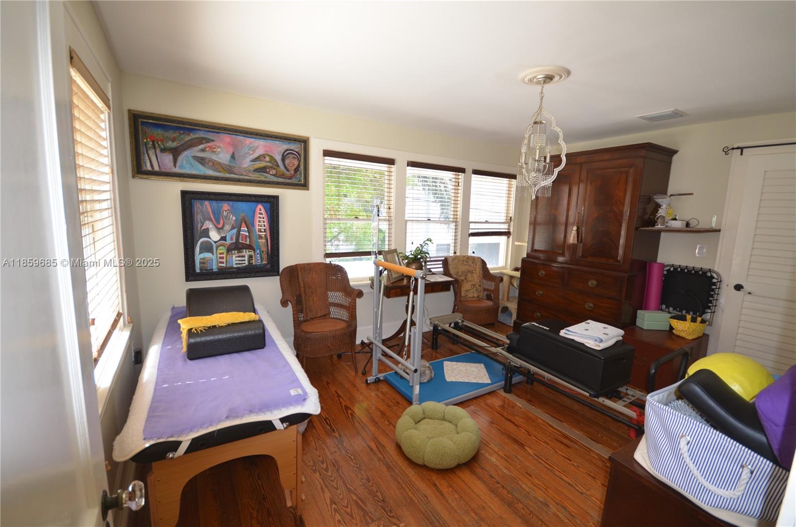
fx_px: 331
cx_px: 398
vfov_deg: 77.0
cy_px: 264
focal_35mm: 15
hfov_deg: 100.5
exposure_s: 1/80
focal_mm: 10
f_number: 4
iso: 400
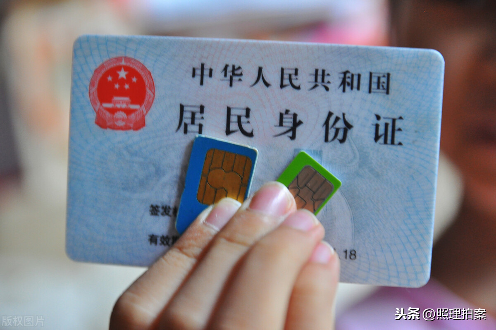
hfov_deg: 27.0
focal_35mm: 75
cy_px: 165
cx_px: 248
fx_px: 1032
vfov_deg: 18.2
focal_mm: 50
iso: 800
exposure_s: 1/20
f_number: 2.8
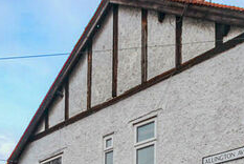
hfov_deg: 42.7
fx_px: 305
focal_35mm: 45
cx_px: 170
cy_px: 186
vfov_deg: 27.2
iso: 125
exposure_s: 1/125
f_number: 5.6
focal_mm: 10
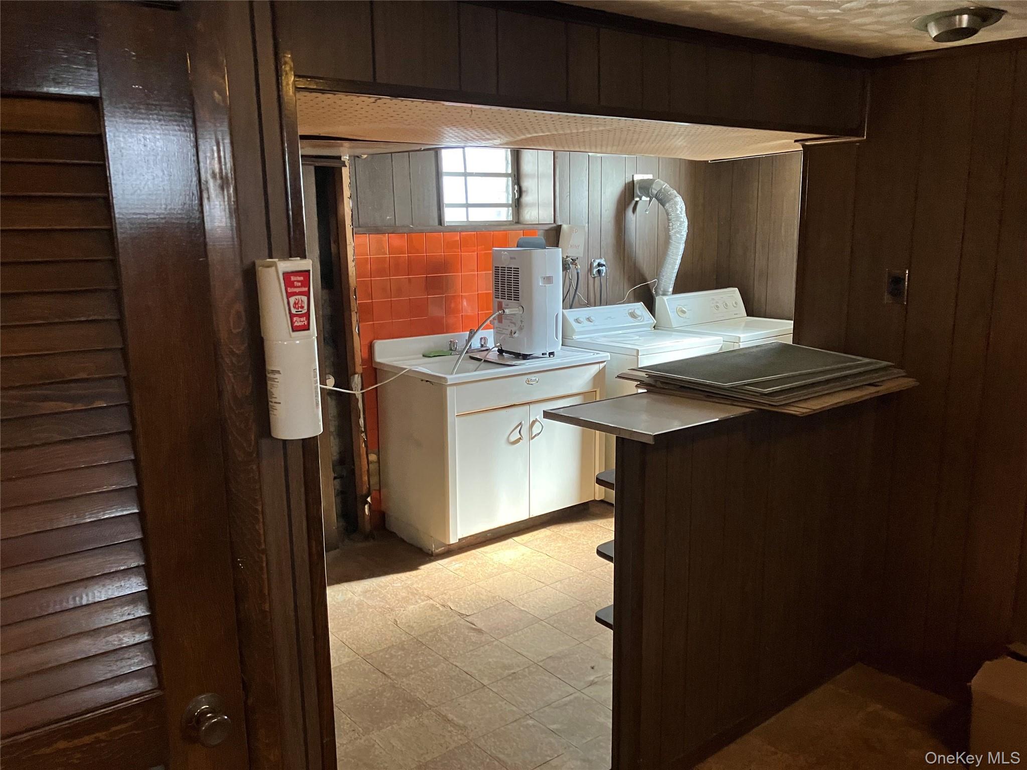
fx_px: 831
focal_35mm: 28
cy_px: 385
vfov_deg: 49.7
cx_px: 514
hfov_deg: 63.4
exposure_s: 1/40
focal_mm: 3.99
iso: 320
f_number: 1.8
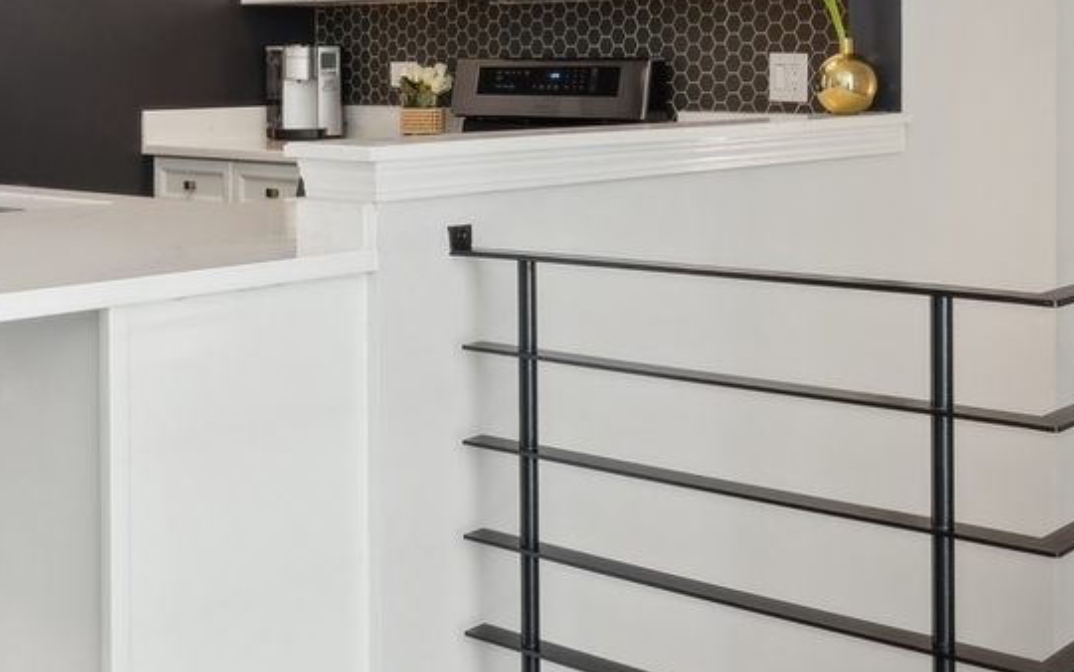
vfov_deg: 23.0
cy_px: 80
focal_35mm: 55
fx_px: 1611
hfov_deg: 36.5
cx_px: 726
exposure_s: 1/10
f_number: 9
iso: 320
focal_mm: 18
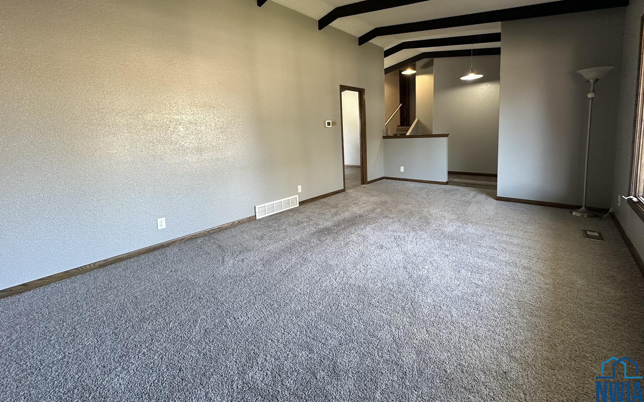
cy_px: 161
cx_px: 321
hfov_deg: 101.5
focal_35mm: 15
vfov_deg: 74.0
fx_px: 263
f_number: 2.2
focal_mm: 2.22
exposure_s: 1/60
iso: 200
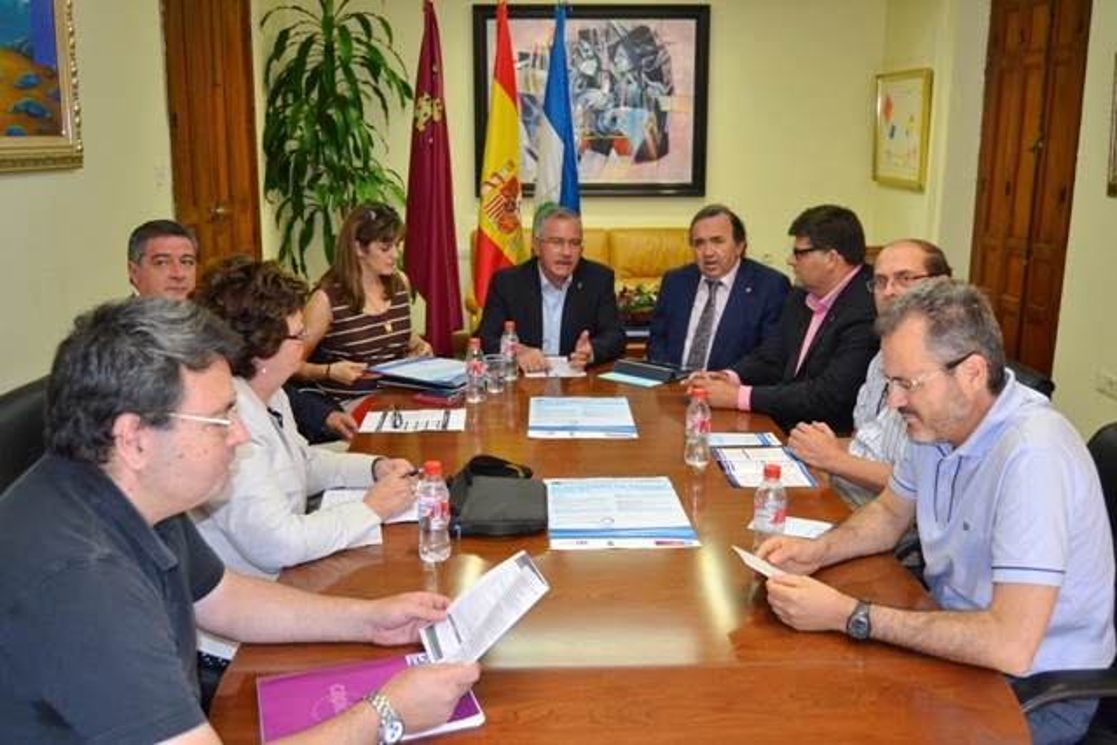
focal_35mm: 30
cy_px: 372
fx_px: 931
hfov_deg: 61.9
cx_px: 558
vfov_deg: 43.6
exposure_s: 1/60
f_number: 3.5
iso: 800
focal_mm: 20
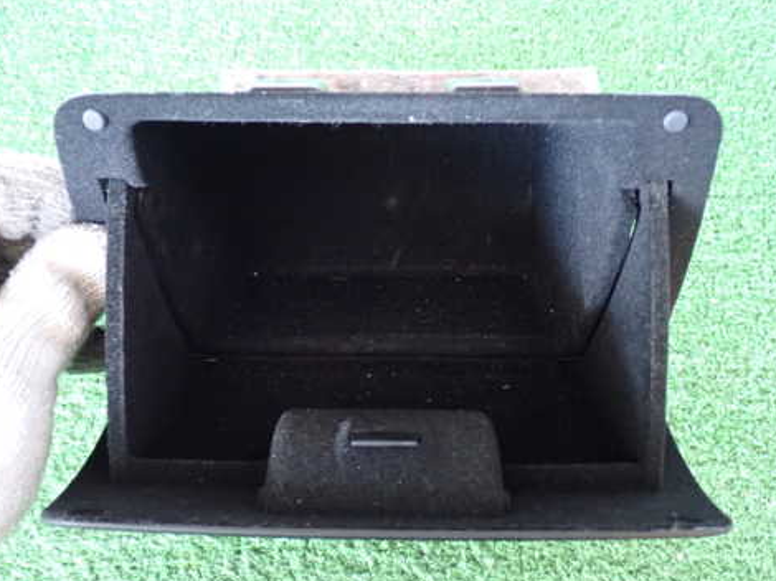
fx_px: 1031
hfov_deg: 41.2
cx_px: 367
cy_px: 300
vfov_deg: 31.5
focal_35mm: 46
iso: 800
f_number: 2.5
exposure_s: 1/15
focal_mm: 6.37
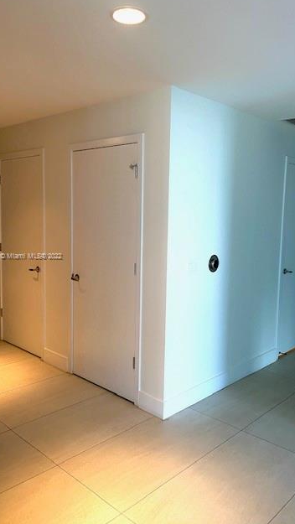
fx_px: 403
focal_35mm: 29
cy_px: 257
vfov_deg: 66.0
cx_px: 167
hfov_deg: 40.1
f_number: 1.8
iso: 100
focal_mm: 4.25
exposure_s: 1/60
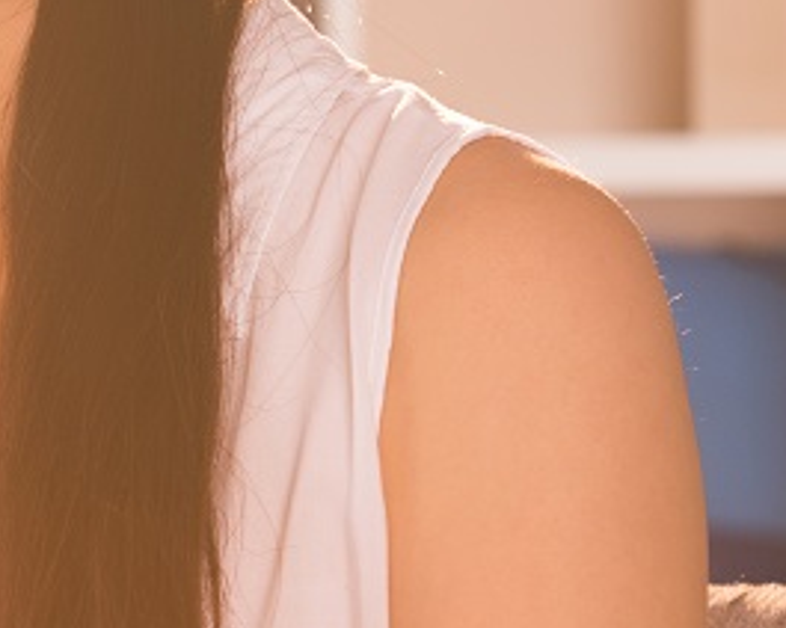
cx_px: -558
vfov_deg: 2.3
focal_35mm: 679
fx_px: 15795
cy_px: 281
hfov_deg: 2.8
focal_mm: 160
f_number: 5
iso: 200
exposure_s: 1/200
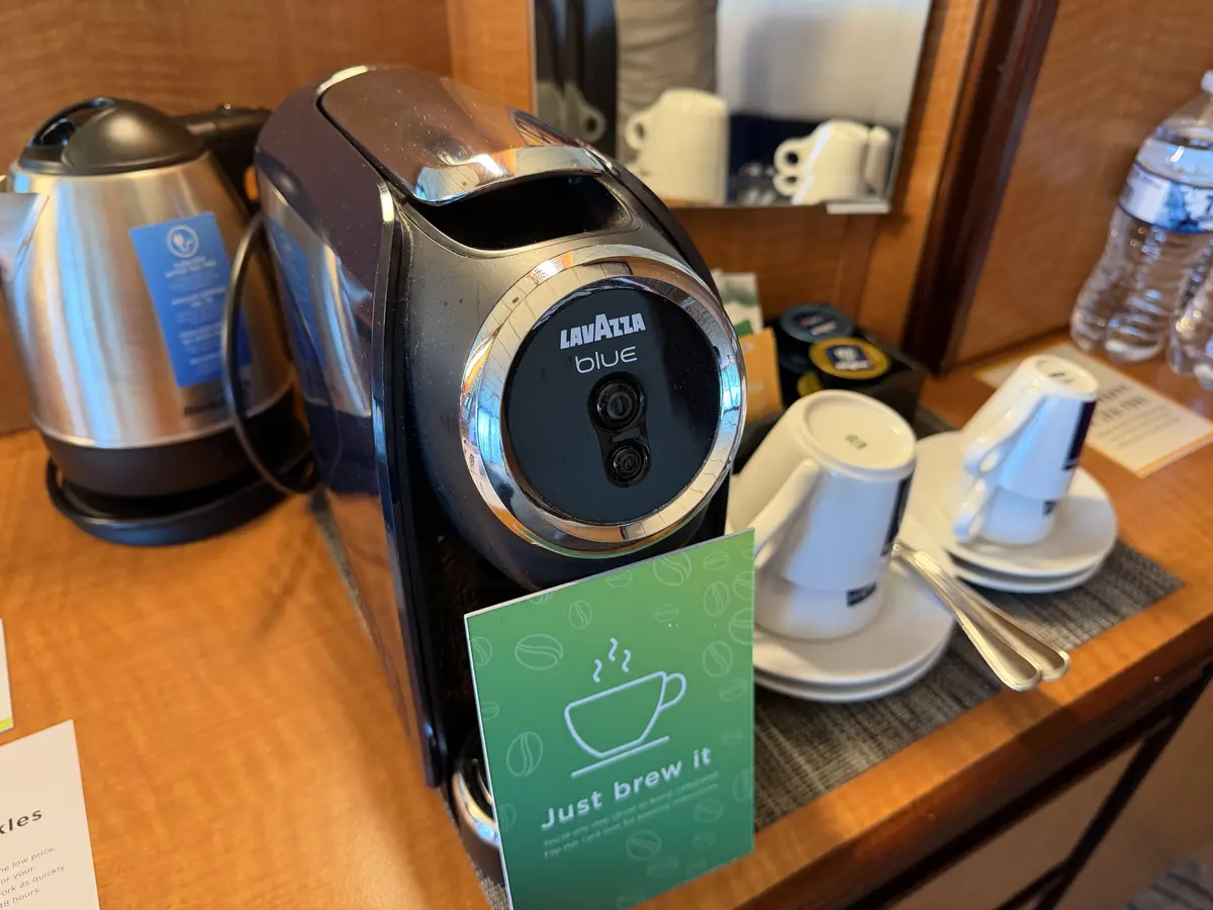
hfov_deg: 71.6
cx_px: 606
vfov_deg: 56.8
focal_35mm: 24
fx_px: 841
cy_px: 455
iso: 320
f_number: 1.78
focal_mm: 6.76
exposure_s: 1/60
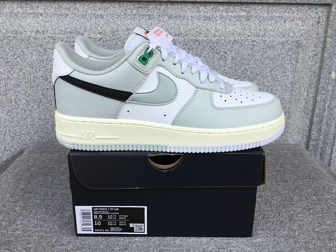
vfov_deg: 44.2
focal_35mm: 32
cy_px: 126
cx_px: 171
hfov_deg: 56.8
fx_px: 311
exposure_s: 1/476
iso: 25
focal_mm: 3.3
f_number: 2.4
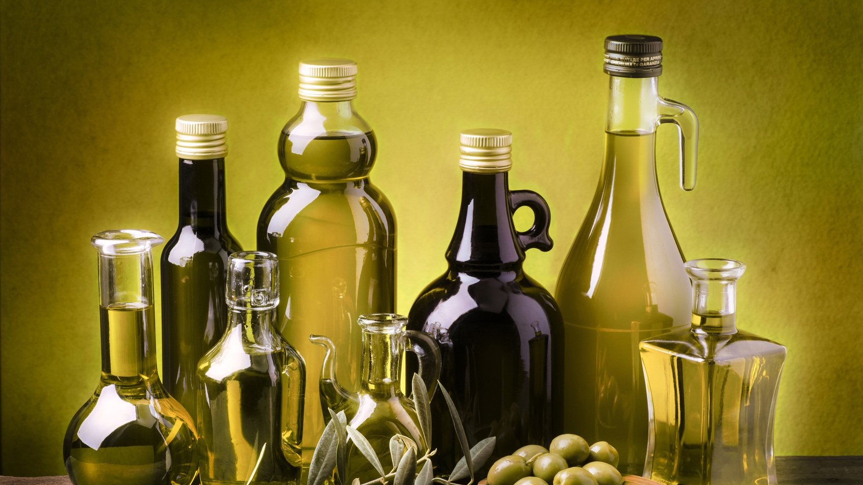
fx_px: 3593
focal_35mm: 157
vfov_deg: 7.7
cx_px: 432
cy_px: 283
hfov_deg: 13.7
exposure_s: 1/200
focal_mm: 100
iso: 100
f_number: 16
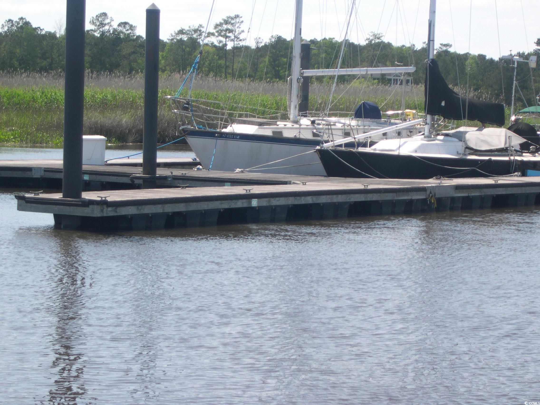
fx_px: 1778
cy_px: 202
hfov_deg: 17.3
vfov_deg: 13.0
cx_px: 270
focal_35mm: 114
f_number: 4.9
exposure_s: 1/349
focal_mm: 24
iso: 100
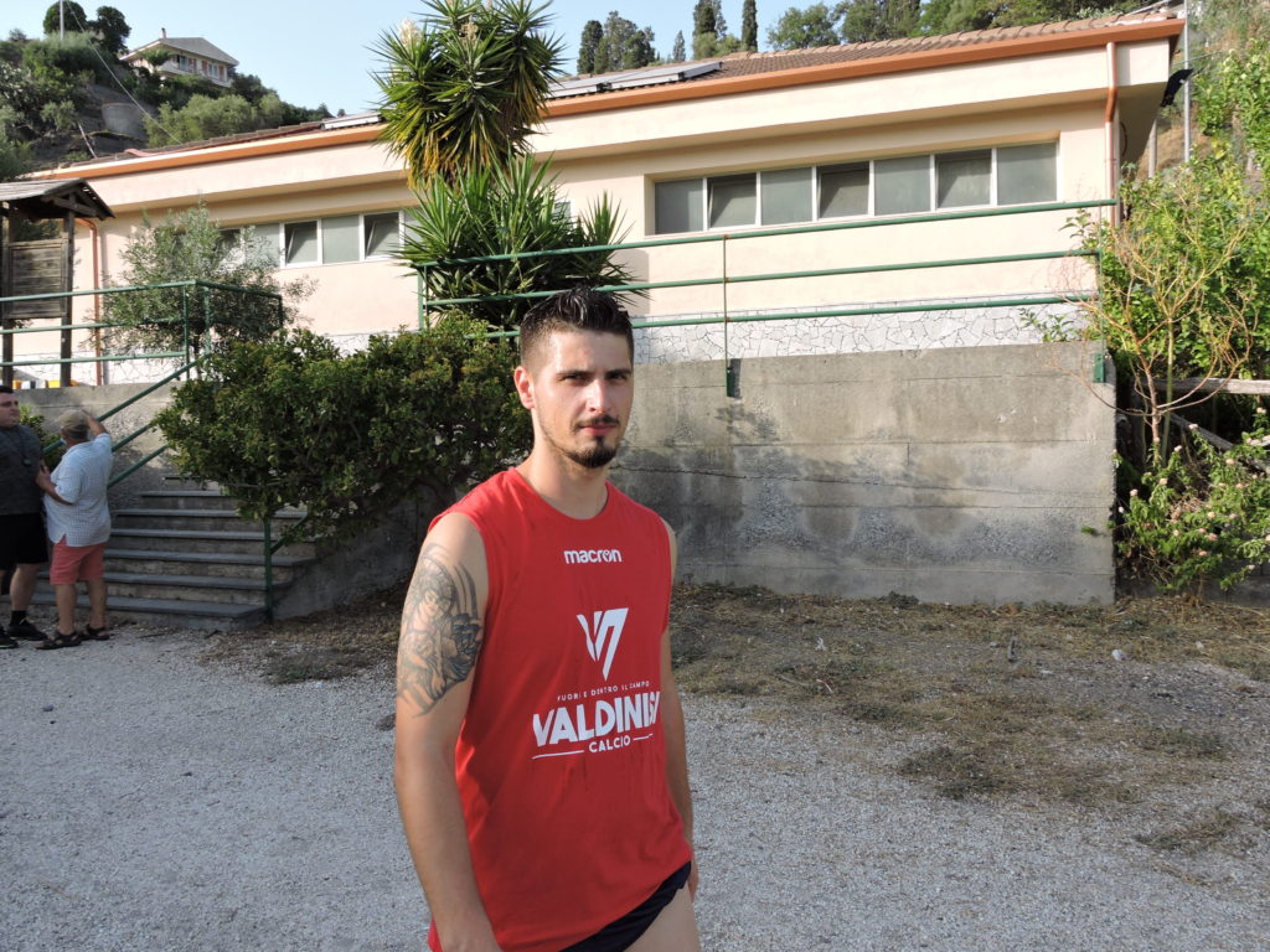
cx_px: 635
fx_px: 1101
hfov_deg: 60.0
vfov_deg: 46.8
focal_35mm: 30
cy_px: 476
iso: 100
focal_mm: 5.4
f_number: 3.5
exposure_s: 1/400
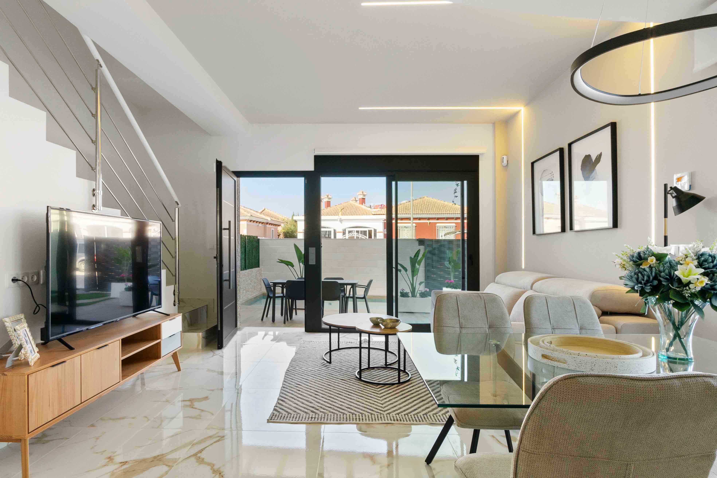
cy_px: 239
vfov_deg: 67.4
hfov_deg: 90.0
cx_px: 358
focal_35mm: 18
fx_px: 358
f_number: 8
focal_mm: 12
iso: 320
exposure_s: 1/40
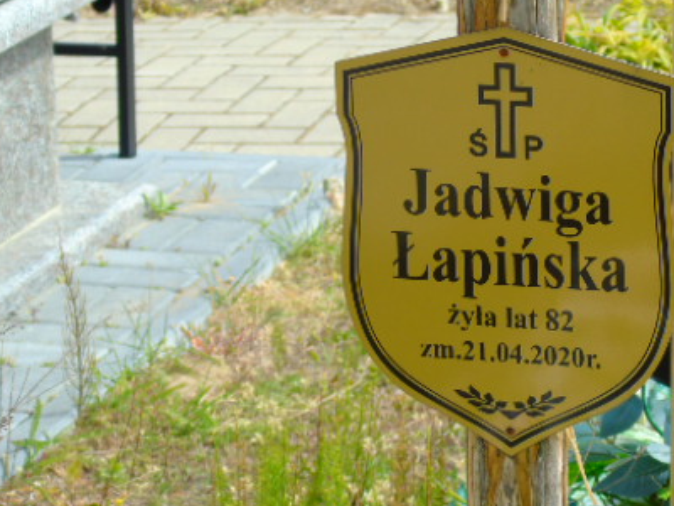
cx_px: 485
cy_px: 287
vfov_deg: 8.6
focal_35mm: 173
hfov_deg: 11.4
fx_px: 3368
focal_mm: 19
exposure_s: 1/320
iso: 80
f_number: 4.4
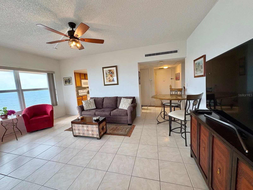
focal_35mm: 14
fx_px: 102
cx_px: 126
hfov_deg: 102.1
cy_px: 95
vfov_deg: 85.7
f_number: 2.2
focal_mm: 2.22
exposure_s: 1/60
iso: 200
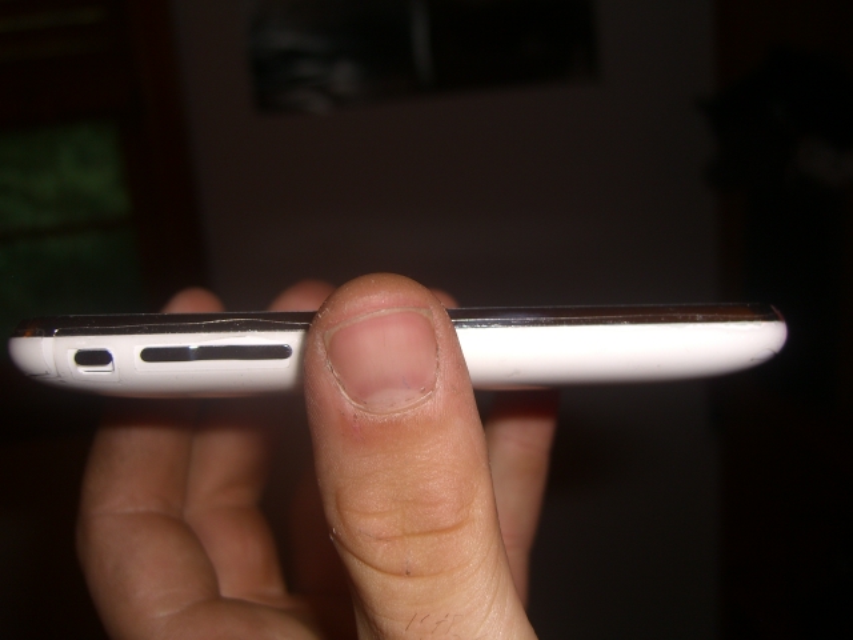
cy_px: 320
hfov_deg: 49.0
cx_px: 426
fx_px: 936
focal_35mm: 38
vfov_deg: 37.7
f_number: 2.8
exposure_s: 1/60
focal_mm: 7.9
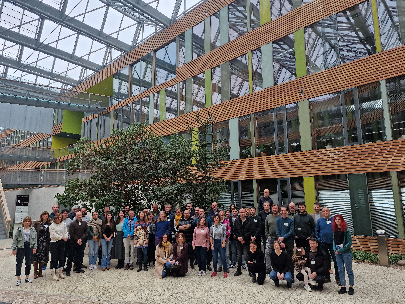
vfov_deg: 58.9
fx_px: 269
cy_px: 152
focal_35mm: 23
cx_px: 202
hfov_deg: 73.9
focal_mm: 6.4
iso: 50
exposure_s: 1/193
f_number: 1.8
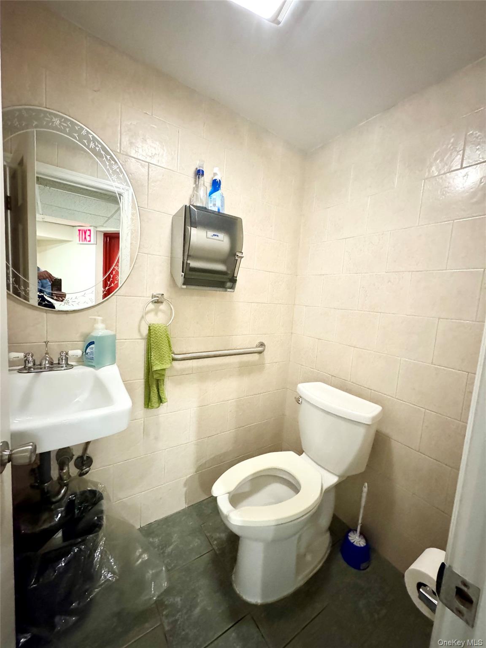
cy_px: 324
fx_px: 262
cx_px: 243
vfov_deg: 102.1
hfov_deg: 85.7
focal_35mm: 14
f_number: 2.2
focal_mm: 2.22
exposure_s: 1/40
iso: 1250
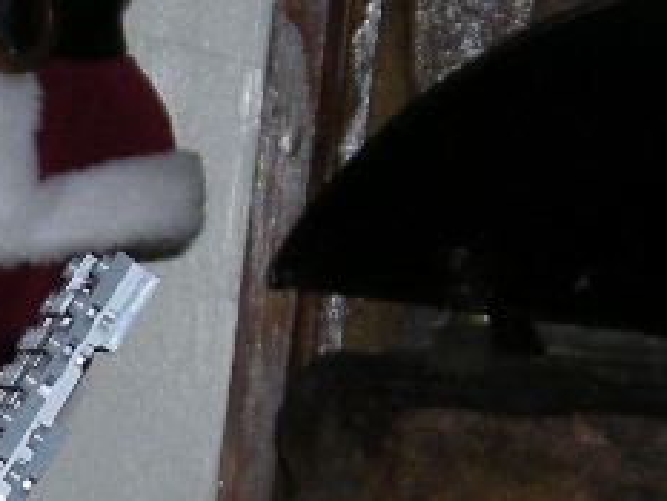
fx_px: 7634
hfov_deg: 5.0
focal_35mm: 396
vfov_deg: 3.8
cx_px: -386
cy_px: 573
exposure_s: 1/120
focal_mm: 14.8
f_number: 4.6
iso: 166
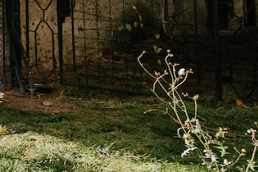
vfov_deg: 14.5
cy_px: -71
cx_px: -499
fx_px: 638
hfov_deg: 11.8
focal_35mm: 89
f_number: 5.6
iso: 250
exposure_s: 1/640
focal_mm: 14
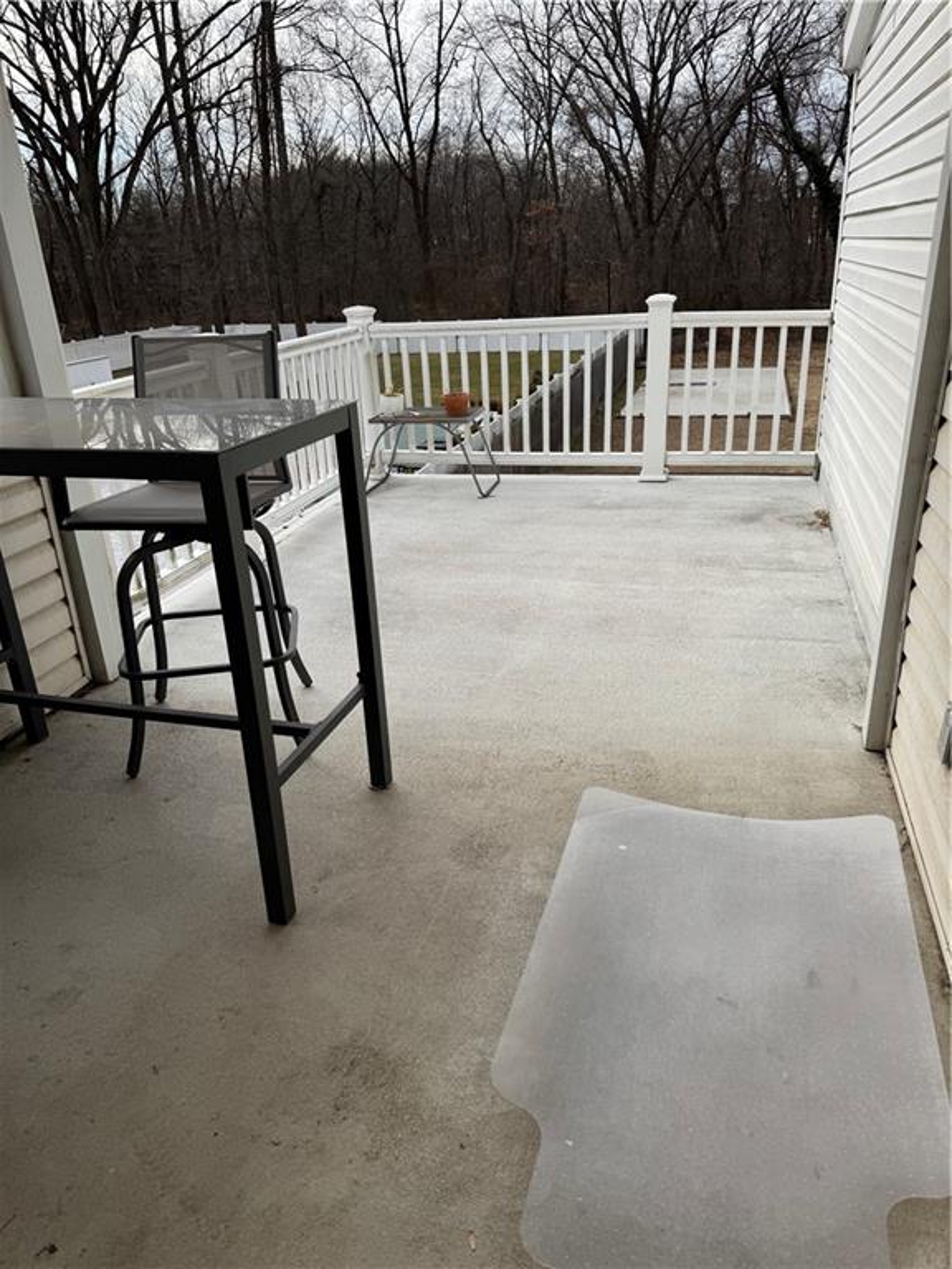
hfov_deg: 56.8
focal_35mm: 24
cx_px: 476
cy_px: 634
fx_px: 880
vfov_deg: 71.6
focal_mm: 6.76
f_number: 1.78
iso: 80
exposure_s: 1/3413
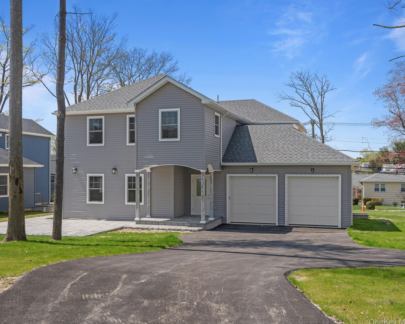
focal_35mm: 40
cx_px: 171
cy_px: 163
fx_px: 479
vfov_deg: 37.3
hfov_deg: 45.7
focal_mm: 35
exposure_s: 1/800
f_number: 8
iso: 400
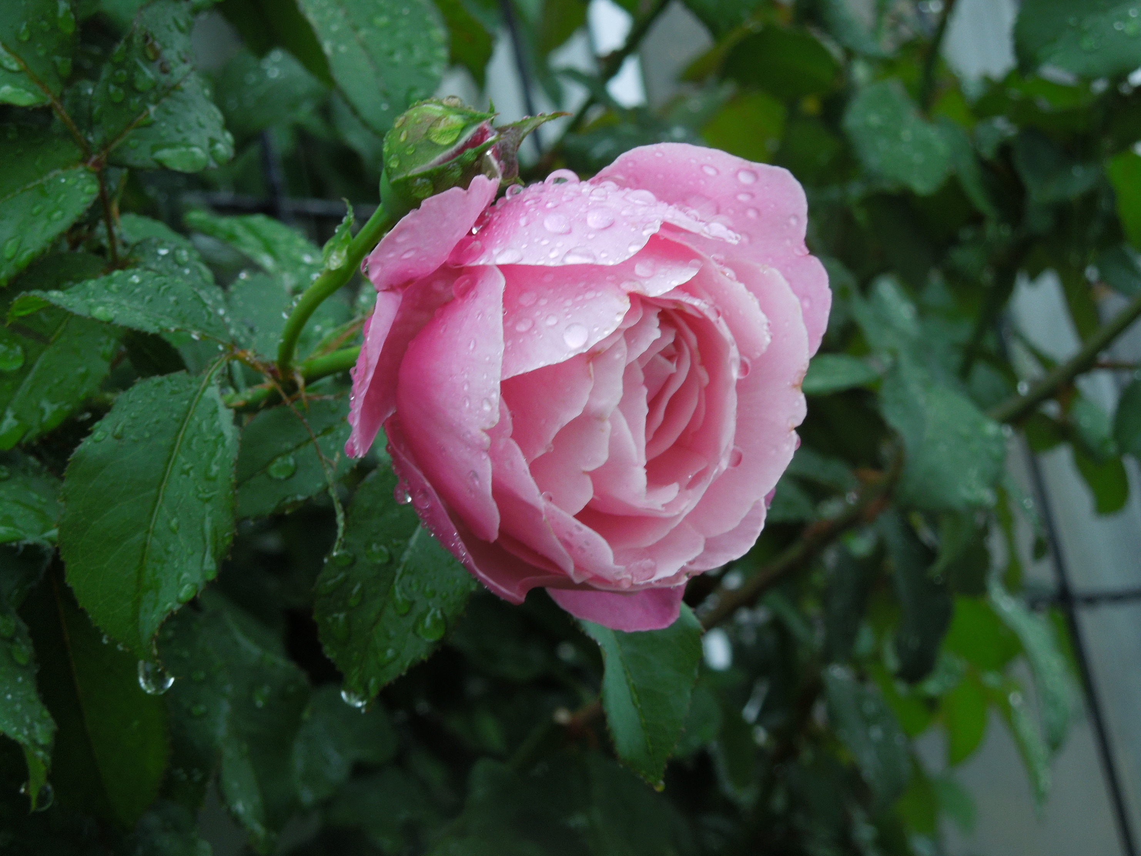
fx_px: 3230
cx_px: 573
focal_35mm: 98
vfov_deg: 15.1
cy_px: 393
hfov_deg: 20.0
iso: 125
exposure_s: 1/60
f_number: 4.6
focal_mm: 16
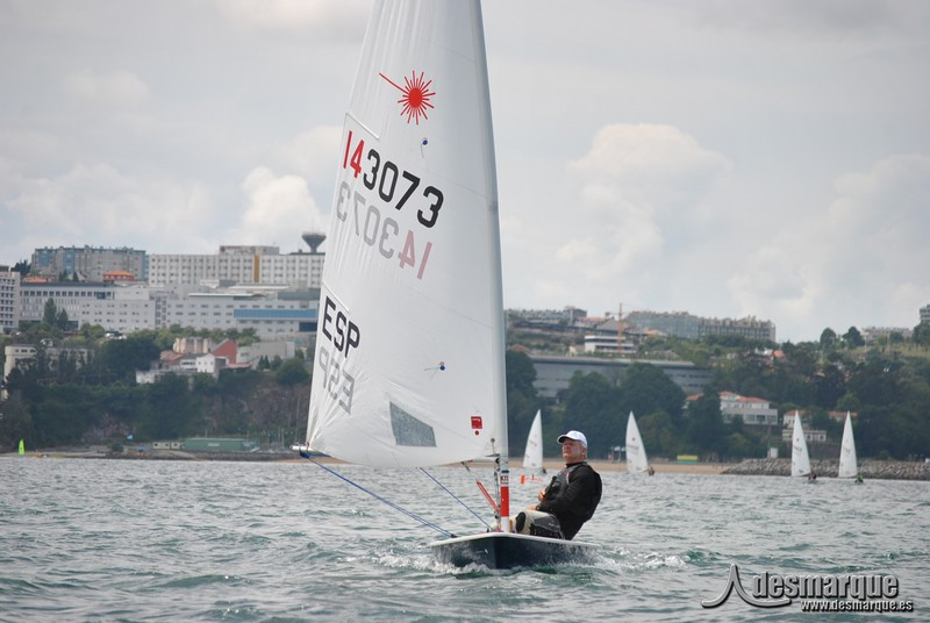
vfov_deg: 6.8
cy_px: 312
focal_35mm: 202
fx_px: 5239
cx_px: 465
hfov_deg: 10.1
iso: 100
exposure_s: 1/500
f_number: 5.6
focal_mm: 135
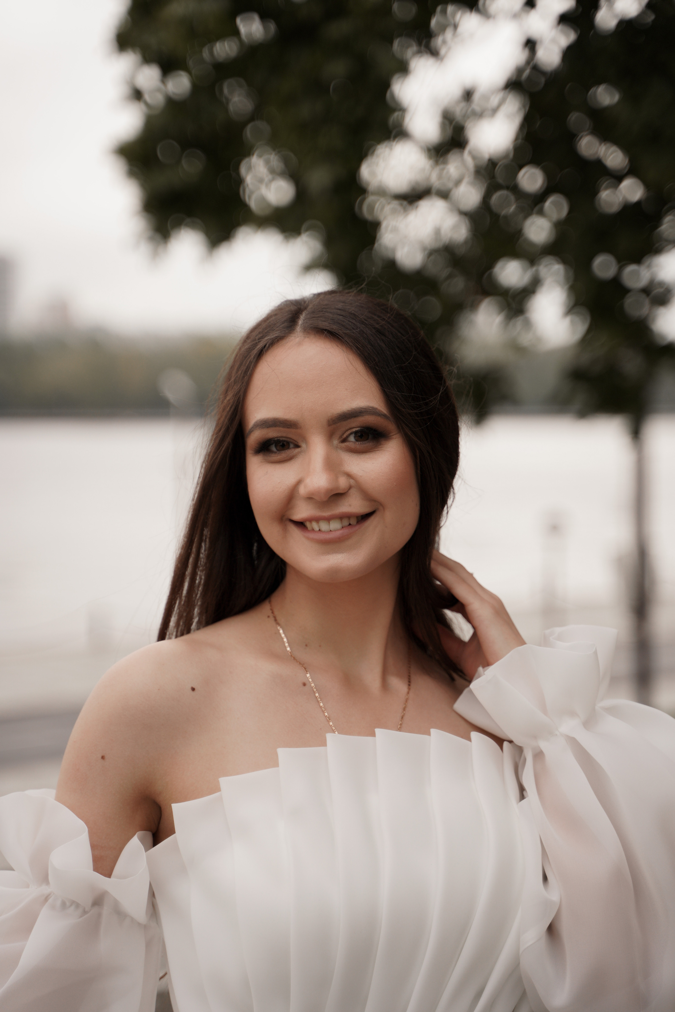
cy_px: 506
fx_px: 1997
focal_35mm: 71
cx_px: 338
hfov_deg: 19.2
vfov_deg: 28.5
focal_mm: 71
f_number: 2.8
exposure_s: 1/800
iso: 250
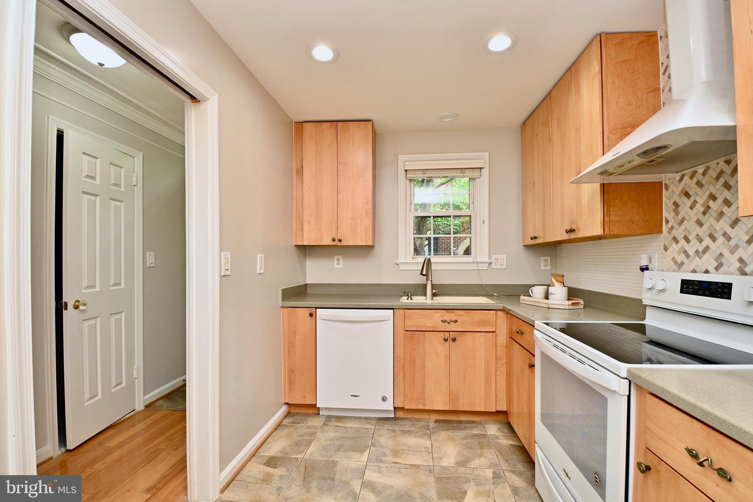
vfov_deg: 77.3
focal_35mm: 15
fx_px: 314
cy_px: 251
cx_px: 376
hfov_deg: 100.4
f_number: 7.1
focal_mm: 10
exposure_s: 1/25
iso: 320
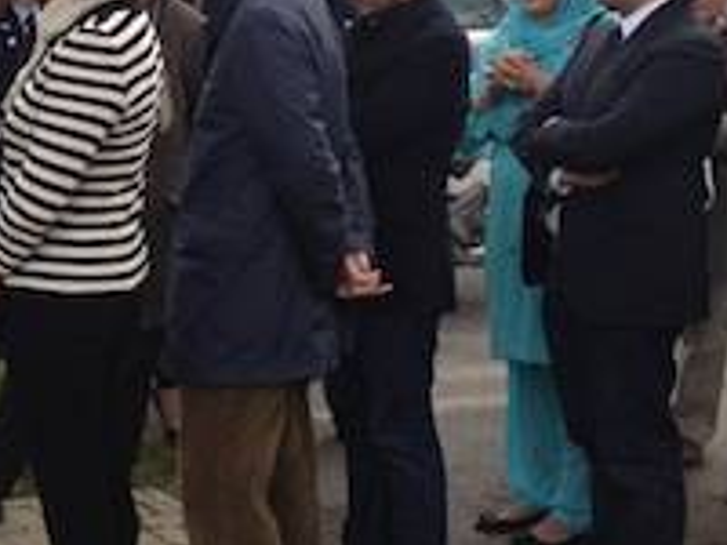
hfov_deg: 18.3
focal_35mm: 105
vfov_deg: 14.0
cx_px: 29
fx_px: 2205
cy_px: 102
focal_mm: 4.28
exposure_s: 1/438
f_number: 2.4
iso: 50
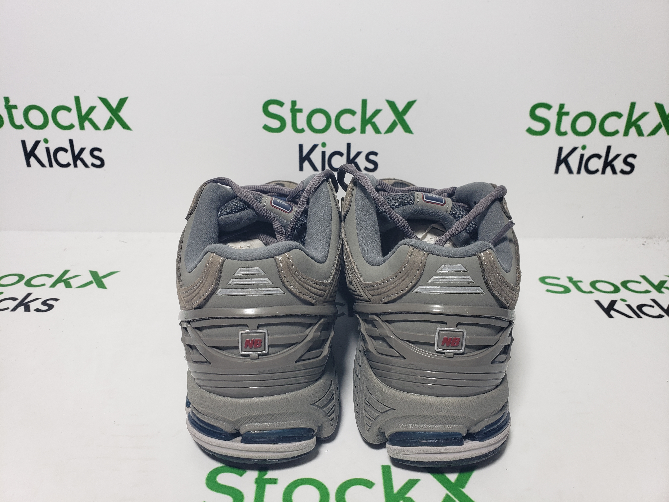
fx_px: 502
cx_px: 334
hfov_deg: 67.3
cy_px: 251
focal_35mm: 26
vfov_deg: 53.1
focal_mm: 4.3
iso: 50
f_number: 2.4
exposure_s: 1/154
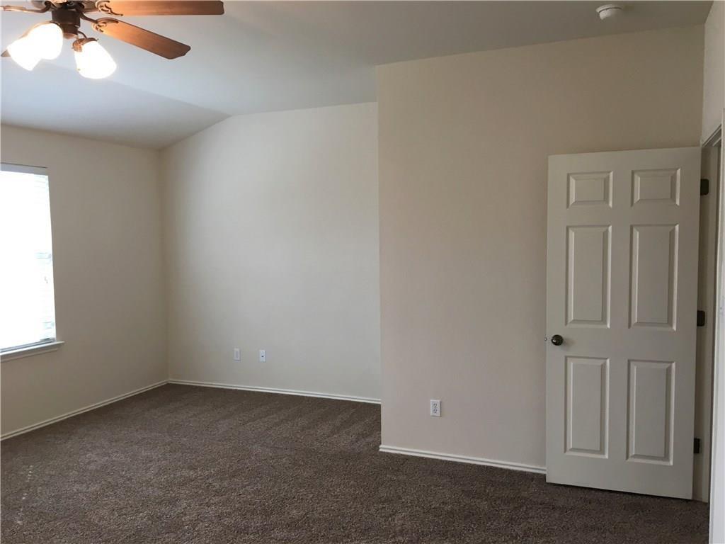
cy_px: 272
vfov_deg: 48.2
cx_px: 362
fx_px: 607
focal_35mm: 29
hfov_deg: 61.7
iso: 25
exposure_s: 1/30
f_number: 2.2
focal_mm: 4.15
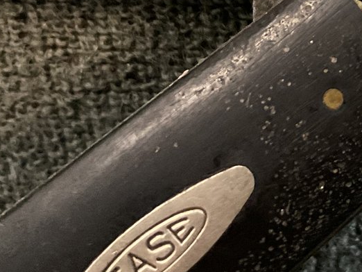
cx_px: 486
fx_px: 879
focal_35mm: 84
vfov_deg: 16.9
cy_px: -50
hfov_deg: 20.9
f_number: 1.8
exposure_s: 1/30
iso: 400
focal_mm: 3
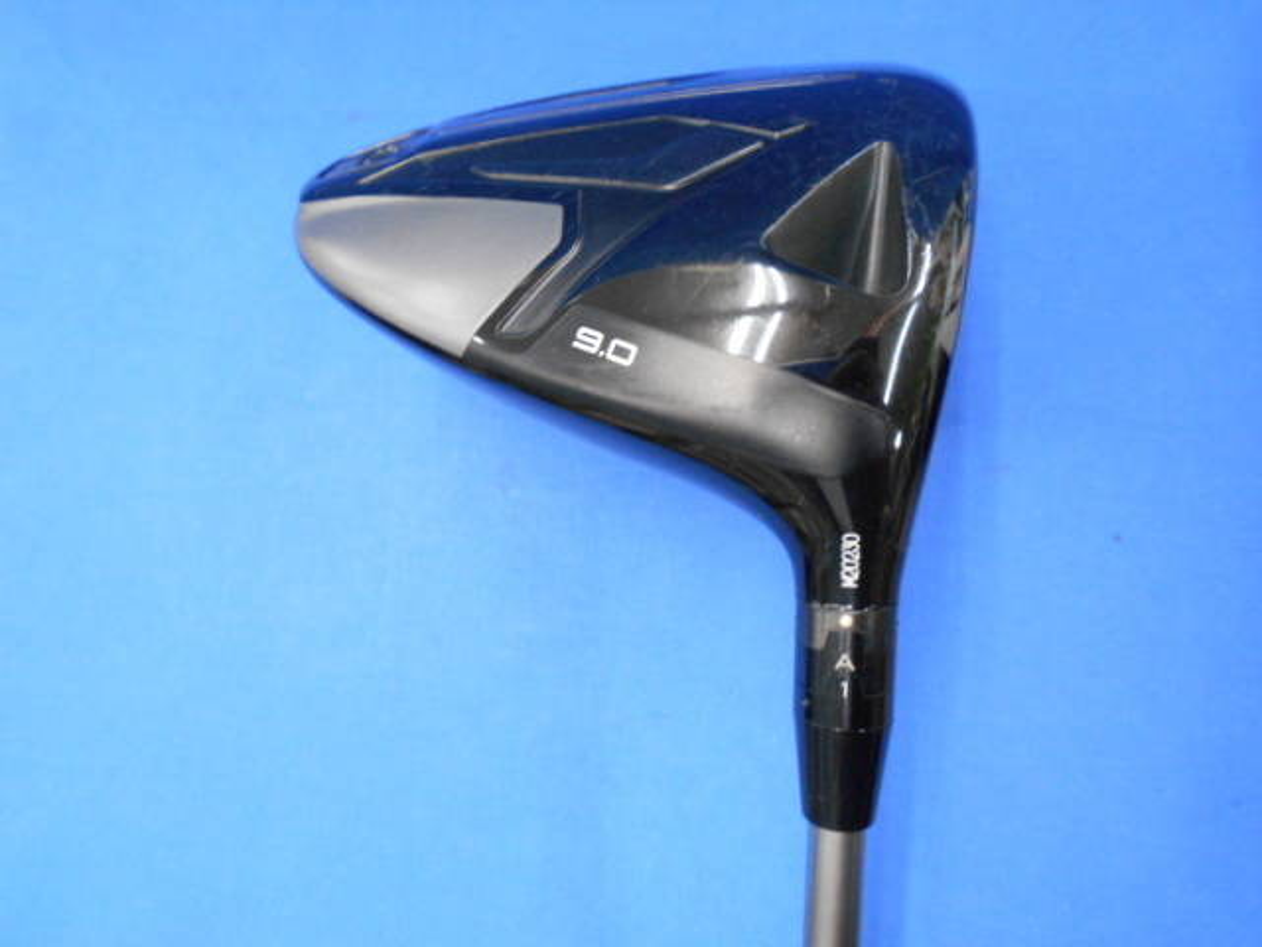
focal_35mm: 26
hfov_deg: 67.3
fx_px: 948
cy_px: 474
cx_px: 631
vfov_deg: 53.1
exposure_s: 1/25
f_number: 3.2
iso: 400
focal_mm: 4.6
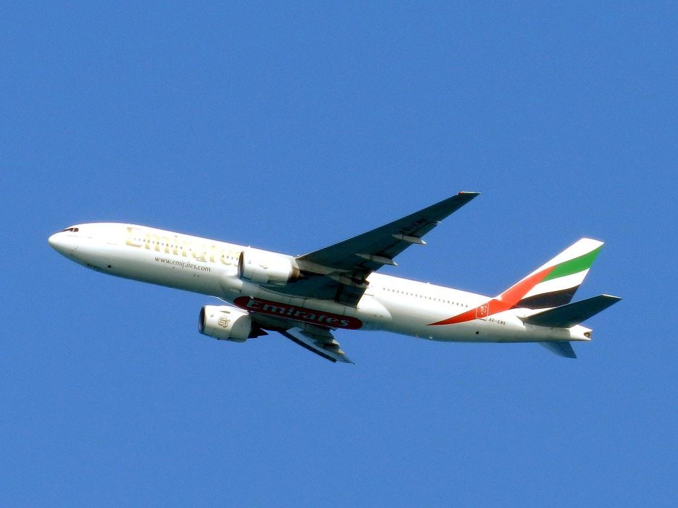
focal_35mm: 620
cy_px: 254
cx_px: 339
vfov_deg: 2.4
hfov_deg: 3.2
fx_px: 12144
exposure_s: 1/800
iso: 160
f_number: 5.7
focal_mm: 110.1
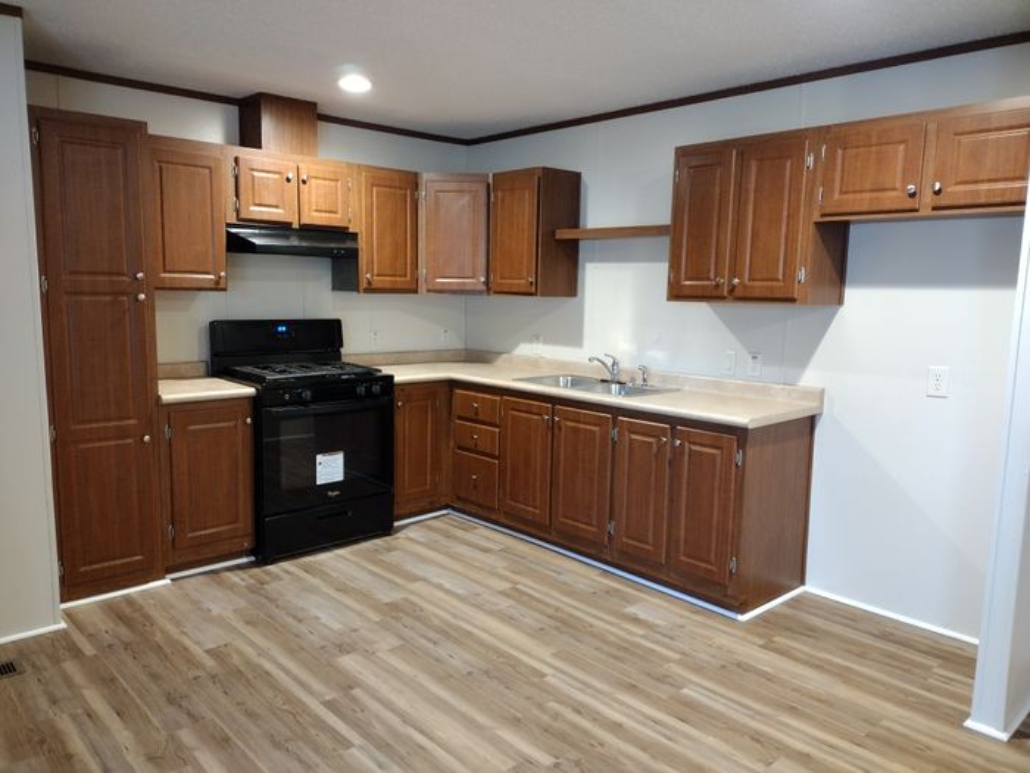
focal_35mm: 27
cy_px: 386
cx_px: 515
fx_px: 803
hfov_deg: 65.3
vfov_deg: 51.4
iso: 831
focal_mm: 4.71
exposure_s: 1/40
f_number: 1.7
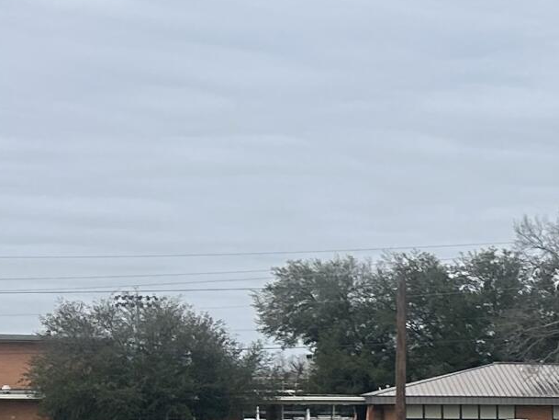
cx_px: 1136
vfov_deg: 11.3
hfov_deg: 13.2
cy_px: 550
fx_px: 2067
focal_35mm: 128
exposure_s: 1/5319
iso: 50
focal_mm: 5.7
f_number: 1.5
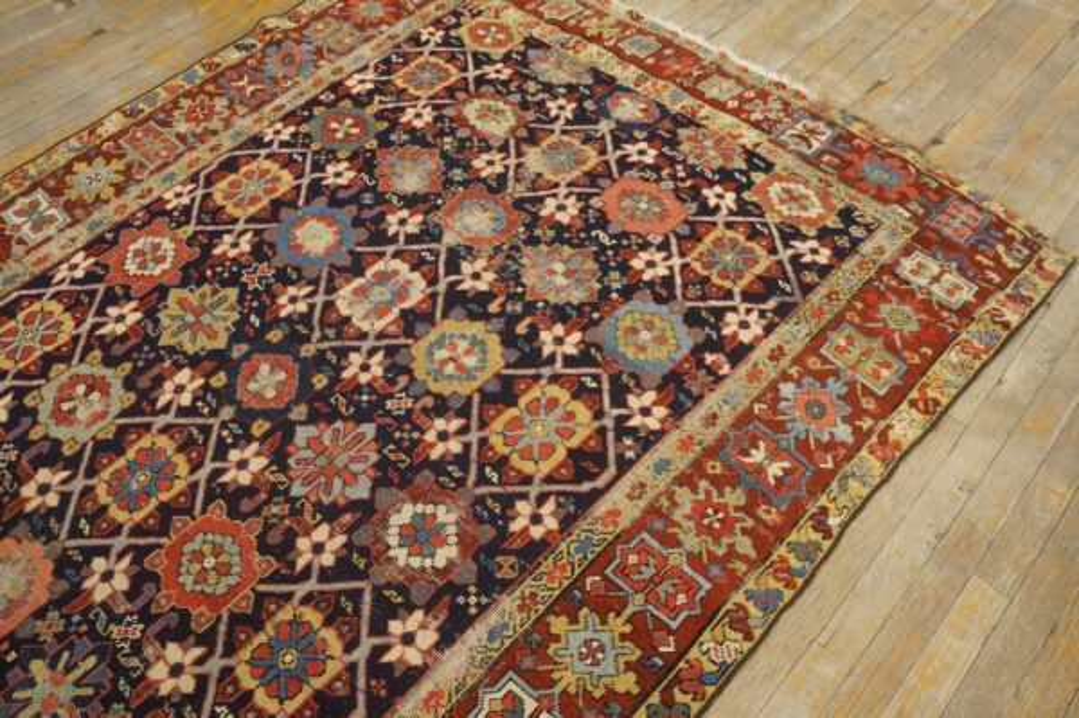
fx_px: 809
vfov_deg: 47.9
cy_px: 359
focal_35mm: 27
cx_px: 540
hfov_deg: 67.4
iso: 1000
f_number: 4
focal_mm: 18
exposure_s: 1/60
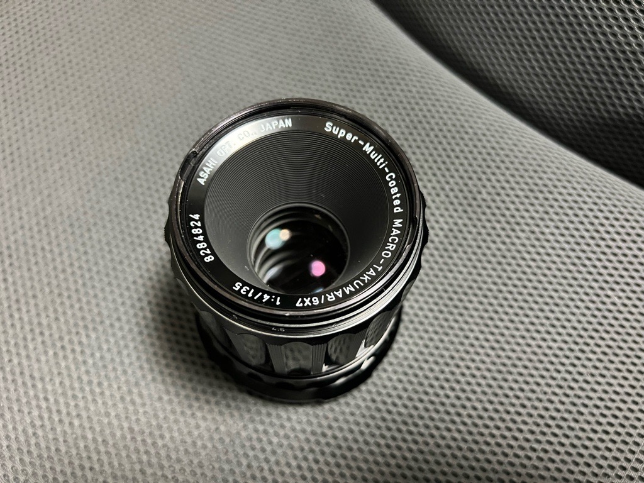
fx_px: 484
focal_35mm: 26
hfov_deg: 67.3
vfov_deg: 53.1
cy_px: 242
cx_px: 322
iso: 640
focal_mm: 5.7
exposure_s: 1/33
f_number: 1.5
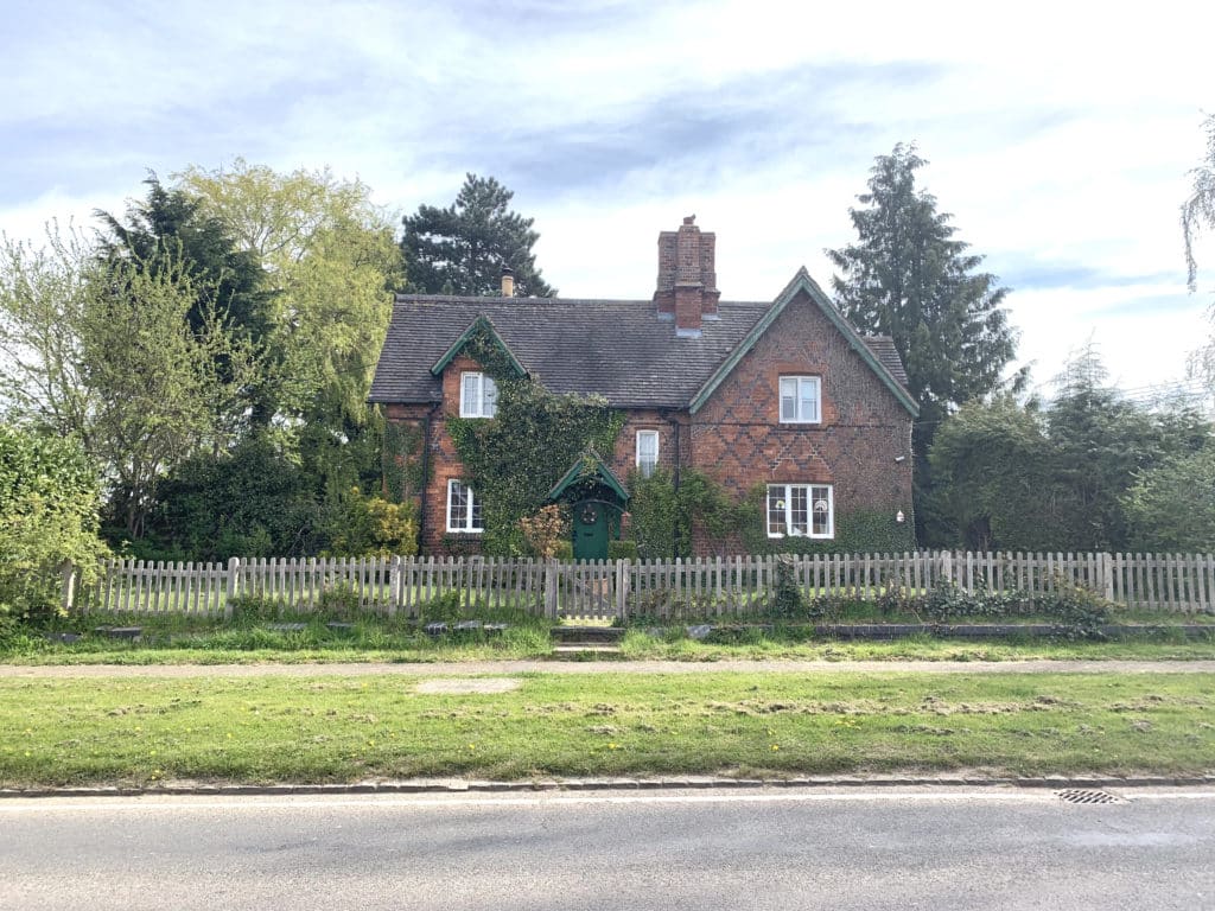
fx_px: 913
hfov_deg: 67.3
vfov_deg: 53.1
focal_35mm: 26
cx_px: 608
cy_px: 456
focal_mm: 4.25
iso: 25
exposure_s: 1/1065
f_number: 1.8
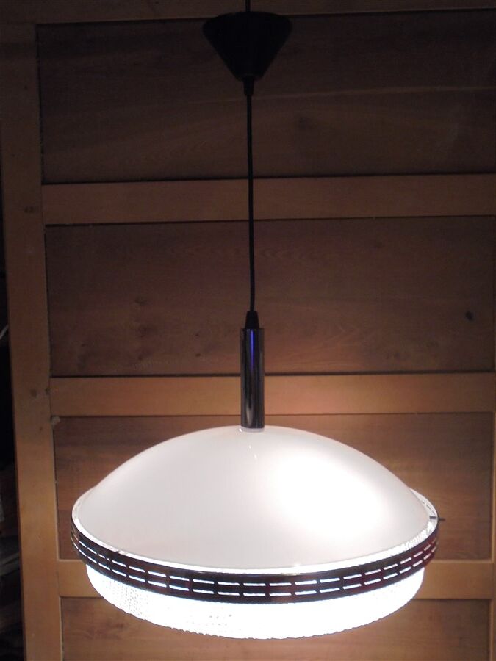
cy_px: 330
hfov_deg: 37.7
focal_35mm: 38
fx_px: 726
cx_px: 248
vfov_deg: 49.0
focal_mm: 6.9
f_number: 4.2
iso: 250
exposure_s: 1/30
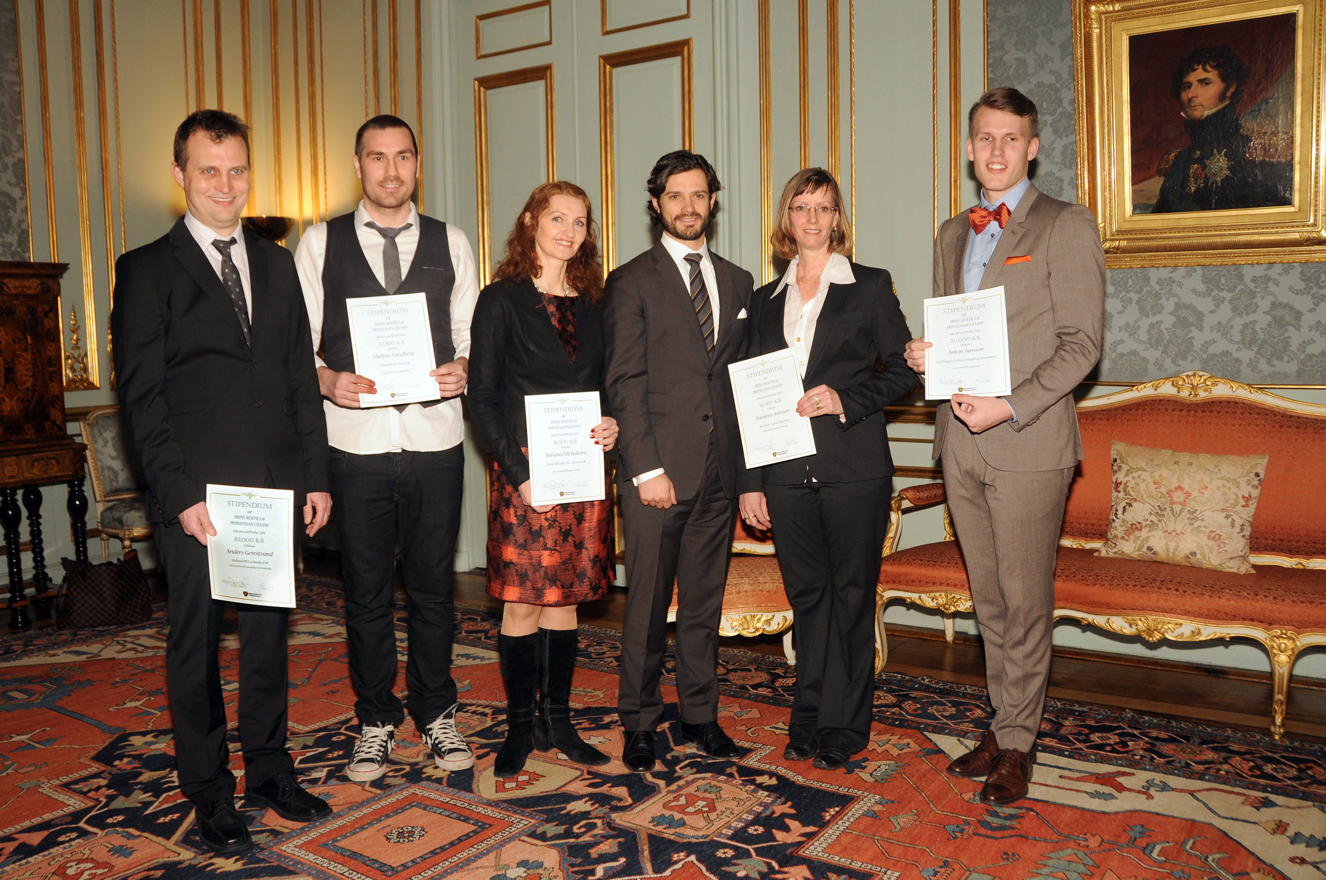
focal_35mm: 30
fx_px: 1104
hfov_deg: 62.0
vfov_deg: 43.5
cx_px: 641
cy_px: 443
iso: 400
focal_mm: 18
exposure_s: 1/50
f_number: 3.5
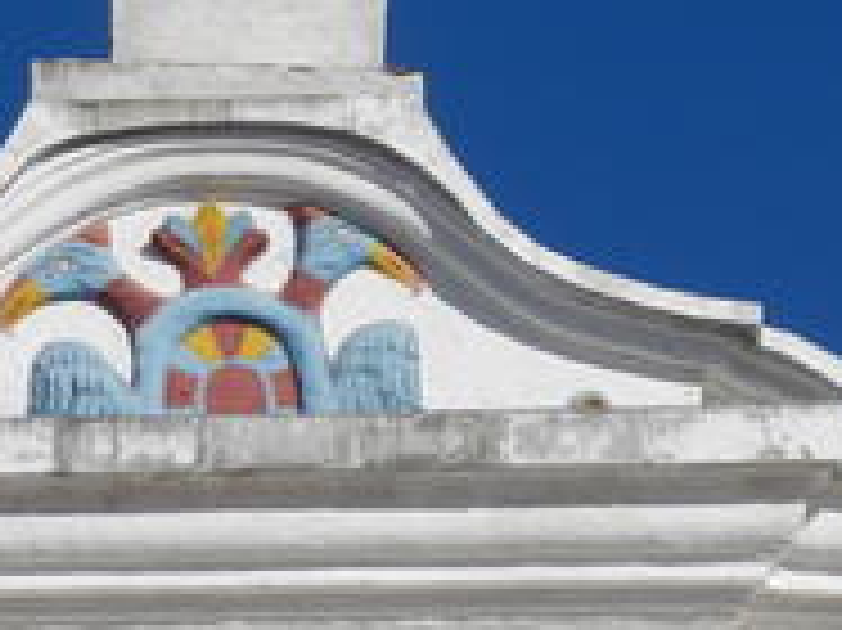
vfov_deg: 2.5
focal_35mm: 587
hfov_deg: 3.4
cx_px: 153
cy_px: 79
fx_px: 14269
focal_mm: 39.1
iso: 125
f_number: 5.7
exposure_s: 1/1250
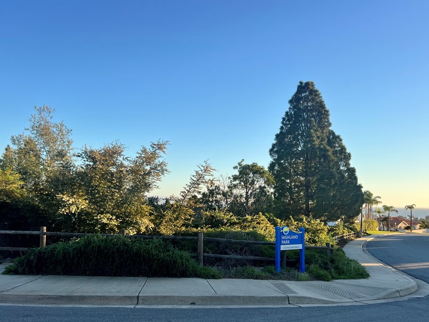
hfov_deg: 55.3
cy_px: 188
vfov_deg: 42.8
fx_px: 409
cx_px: 221
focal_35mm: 33
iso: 50
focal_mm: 5.7
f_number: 1.5
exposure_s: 1/1779
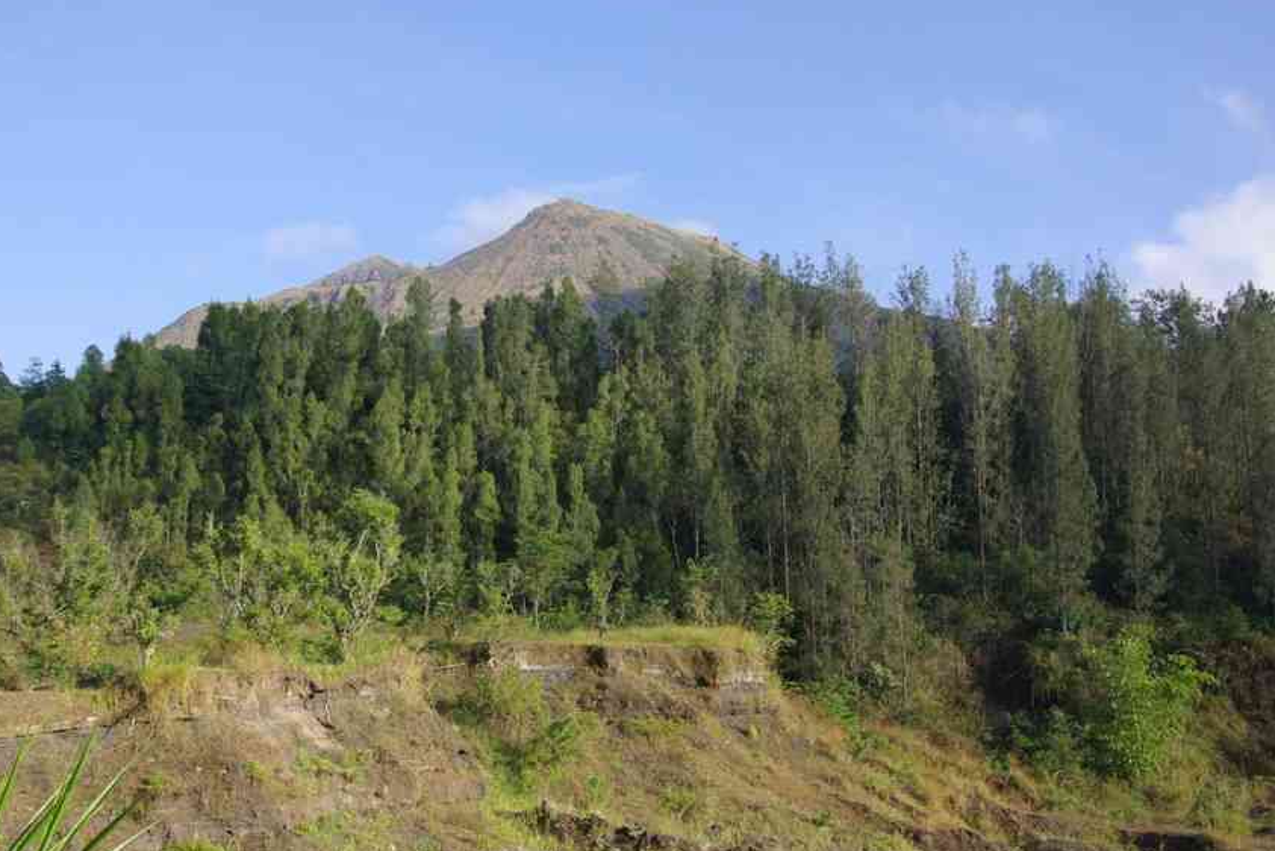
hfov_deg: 38.0
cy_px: 418
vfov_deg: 26.0
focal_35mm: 52
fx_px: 1847
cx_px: 555
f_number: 6.7
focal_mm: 29.3
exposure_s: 1/180
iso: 200
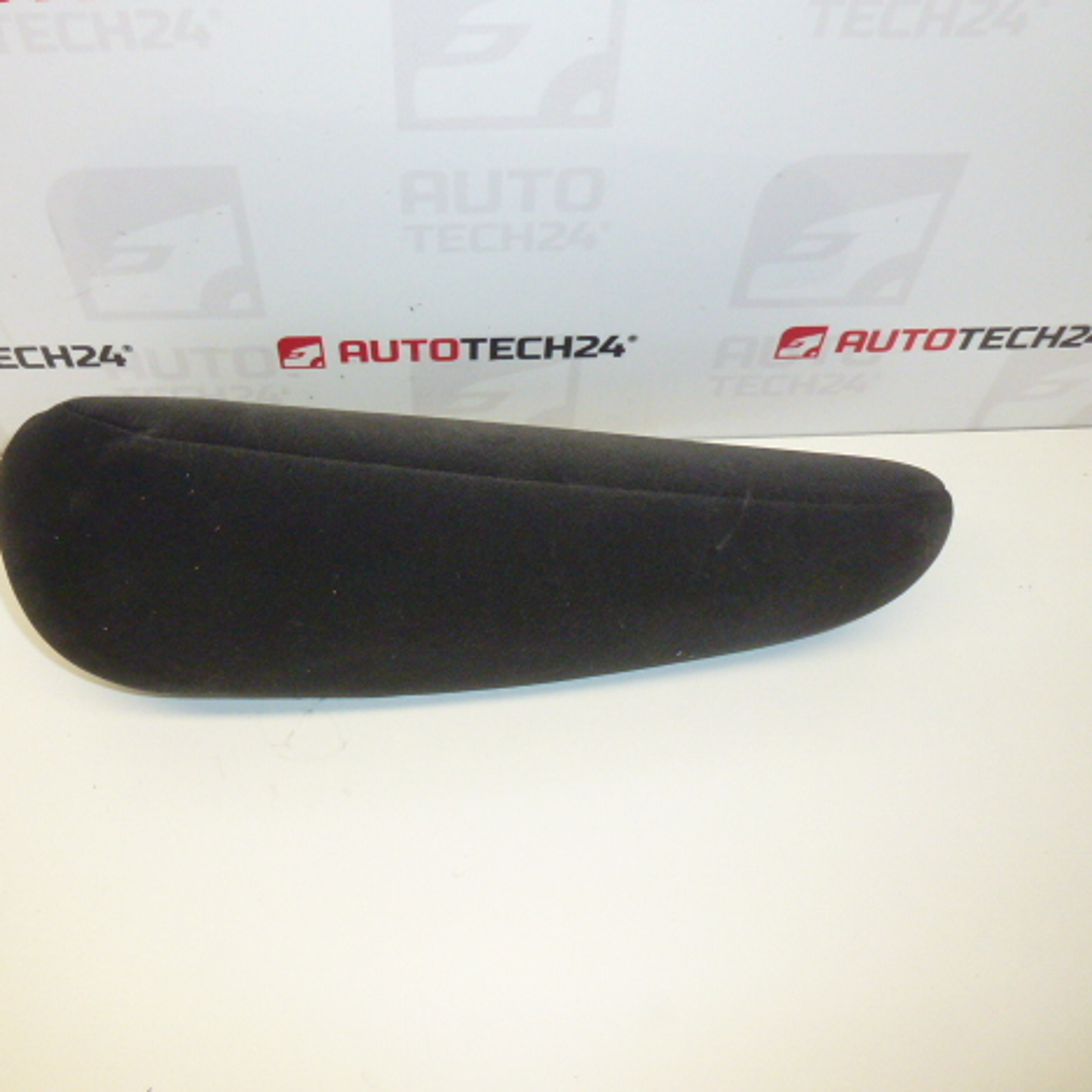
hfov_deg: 55.3
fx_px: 1035
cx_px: 448
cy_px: 537
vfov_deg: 55.6
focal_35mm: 29
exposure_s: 1/400
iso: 400
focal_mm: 4.3
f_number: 3.3
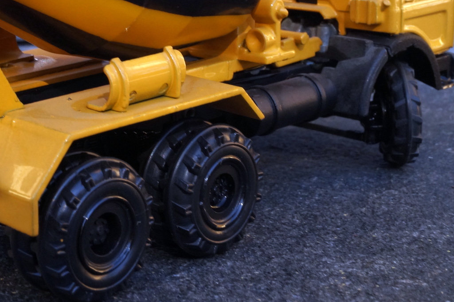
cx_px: 124
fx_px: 1034
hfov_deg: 24.5
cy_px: 9
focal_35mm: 82
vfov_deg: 16.3
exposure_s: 1/60
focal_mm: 28
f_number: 18
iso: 500
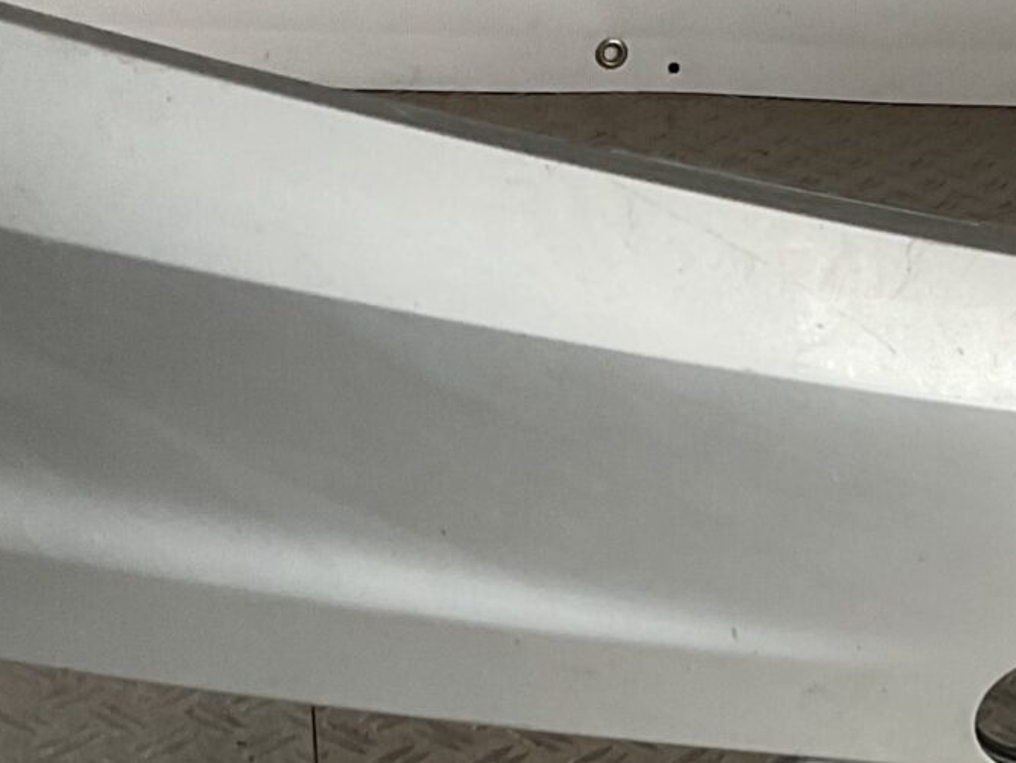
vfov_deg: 13.3
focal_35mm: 111
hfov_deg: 17.7
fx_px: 3258
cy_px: 391
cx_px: 718
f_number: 1.8
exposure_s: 1/100
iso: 64
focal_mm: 3
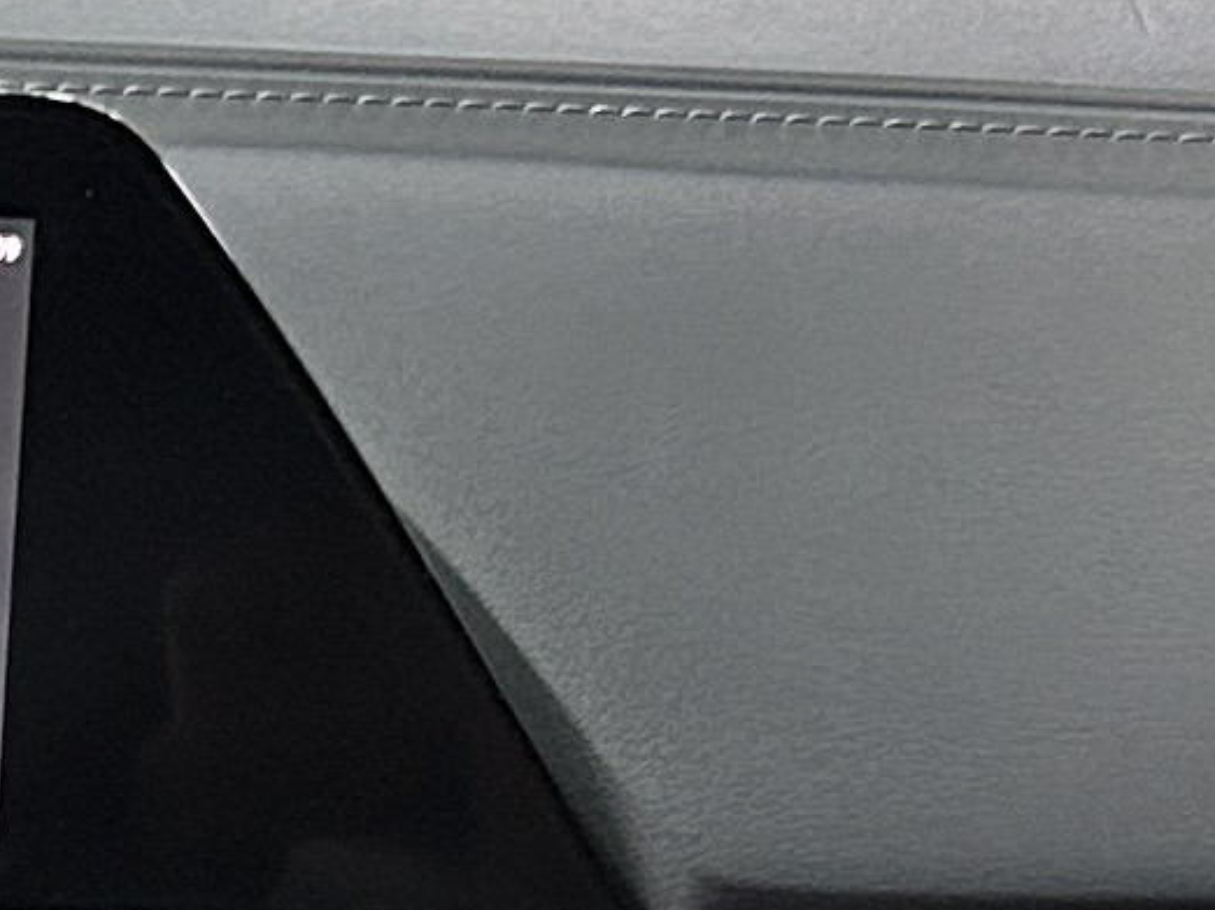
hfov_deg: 9.5
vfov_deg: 7.3
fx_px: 7052
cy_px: 1299
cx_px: -677
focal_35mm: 201
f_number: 1.5
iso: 320
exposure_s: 1/60
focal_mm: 5.7
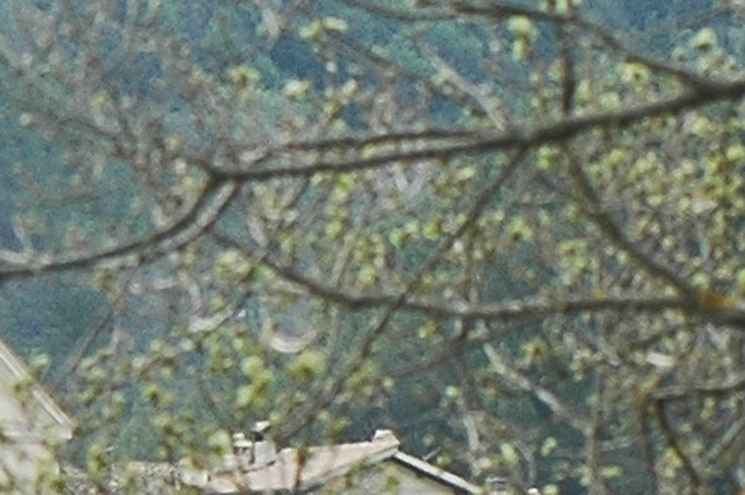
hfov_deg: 2.5
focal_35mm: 801
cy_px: 1208
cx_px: -1606
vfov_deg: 1.7
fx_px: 16564
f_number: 7.1
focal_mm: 80
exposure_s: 1/200
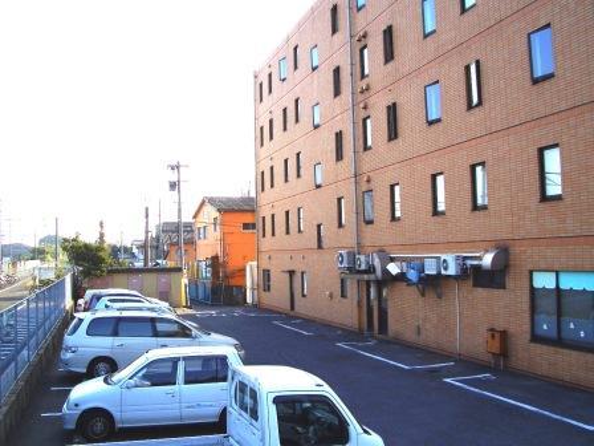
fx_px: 601
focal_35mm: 35
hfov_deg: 52.6
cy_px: 223
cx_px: 297
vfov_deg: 40.7
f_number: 4.3
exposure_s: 1/320
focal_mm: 5.8
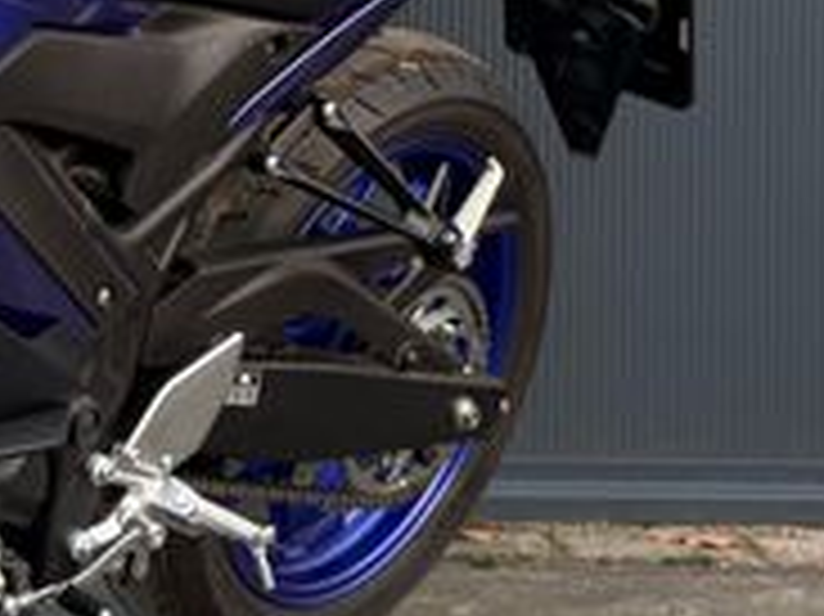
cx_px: -221
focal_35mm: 84
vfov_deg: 17.5
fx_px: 1998
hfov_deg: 21.3
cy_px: 162
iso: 100
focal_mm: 6.76
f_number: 1.78
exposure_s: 1/121
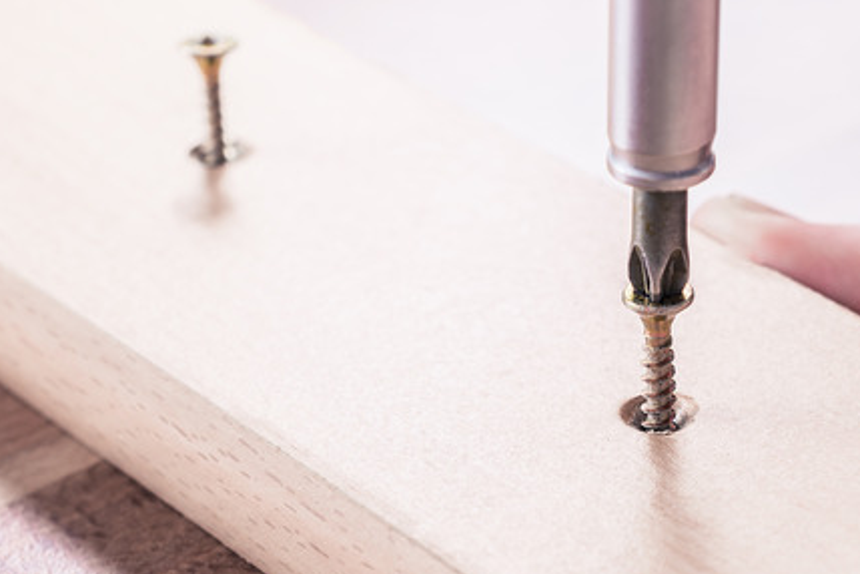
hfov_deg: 18.6
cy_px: 403
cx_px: 678
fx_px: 2604
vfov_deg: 12.5
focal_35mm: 109
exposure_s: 1/125
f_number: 6.3
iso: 100
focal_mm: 40
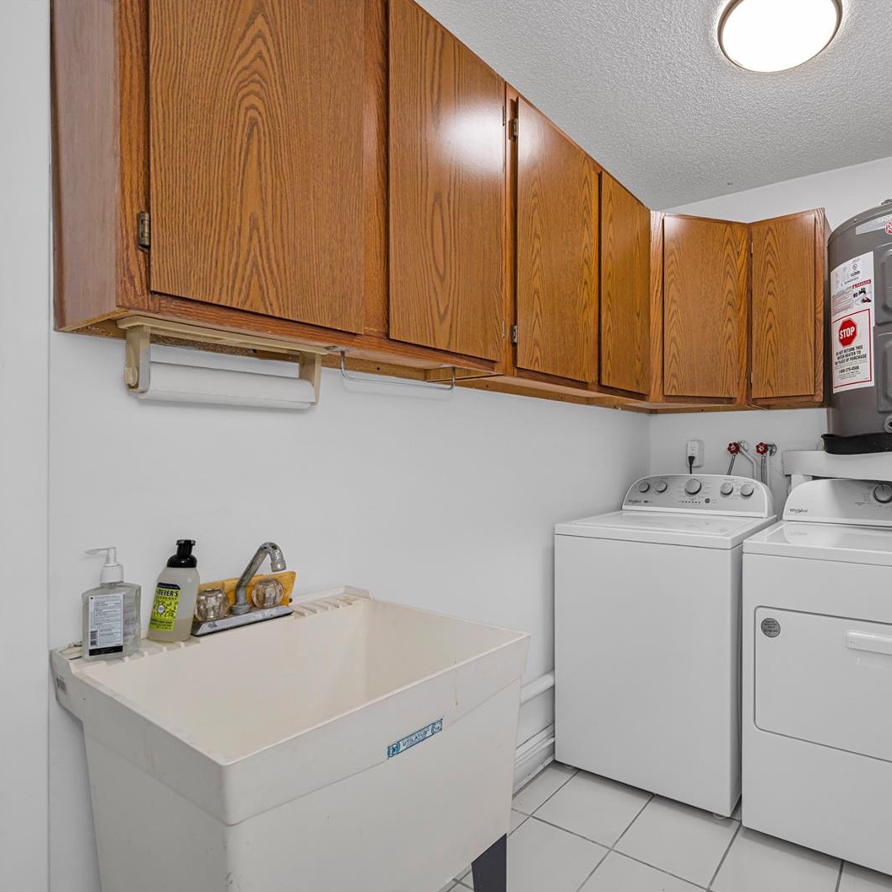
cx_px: 632
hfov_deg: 76.6
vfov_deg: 80.7
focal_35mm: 18
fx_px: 525
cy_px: 446
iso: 200
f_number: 8
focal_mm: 14
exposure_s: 1/50
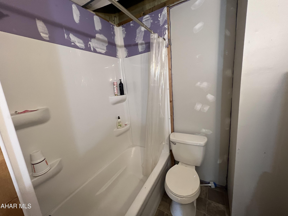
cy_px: 108
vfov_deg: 89.9
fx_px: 108
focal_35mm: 13
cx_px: 144
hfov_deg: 106.2
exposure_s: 1/60
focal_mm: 1.57
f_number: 1.8
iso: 200
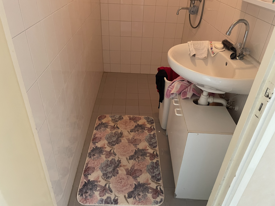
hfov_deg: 67.3
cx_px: 138
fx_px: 207
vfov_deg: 53.1
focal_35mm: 26
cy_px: 103
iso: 320
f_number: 1.6
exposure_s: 1/50
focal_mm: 4.2
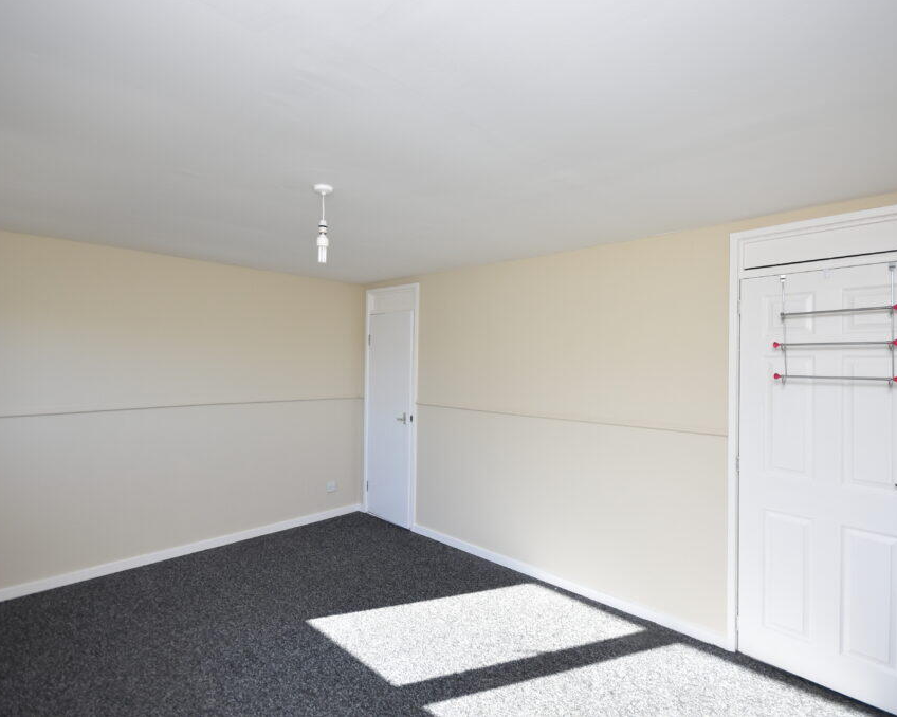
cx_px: 461
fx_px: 451
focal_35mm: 17
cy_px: 357
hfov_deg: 89.6
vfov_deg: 77.0
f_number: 5.6
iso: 400
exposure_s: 1/125
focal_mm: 10
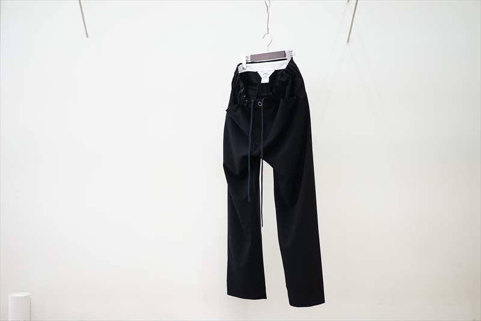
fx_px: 735
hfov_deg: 36.3
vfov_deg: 24.6
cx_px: 240
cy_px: 160
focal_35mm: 55
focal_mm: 55
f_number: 1.8
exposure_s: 1/60
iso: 160
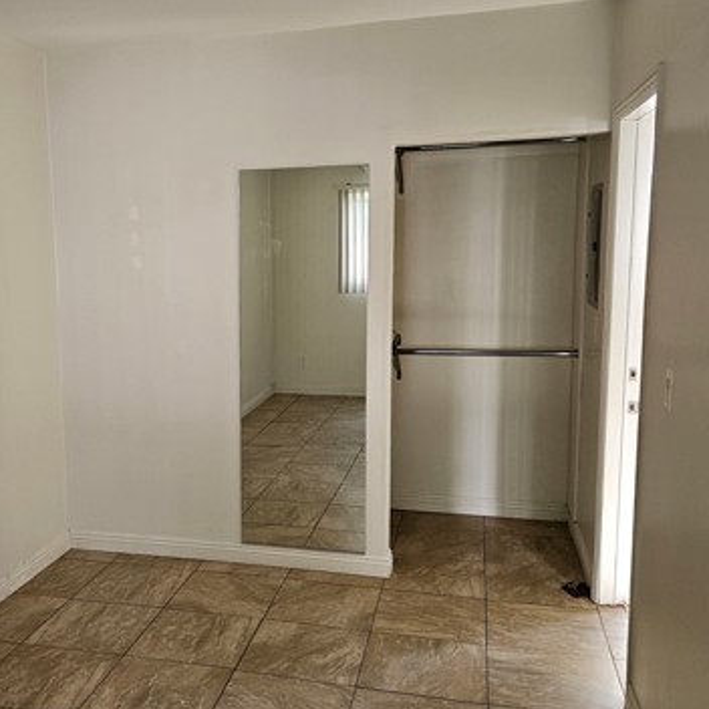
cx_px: 226
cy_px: 371
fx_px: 857
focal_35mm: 37
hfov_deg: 44.2
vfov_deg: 44.9
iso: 320
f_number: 1.8
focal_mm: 5.4
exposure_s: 1/120
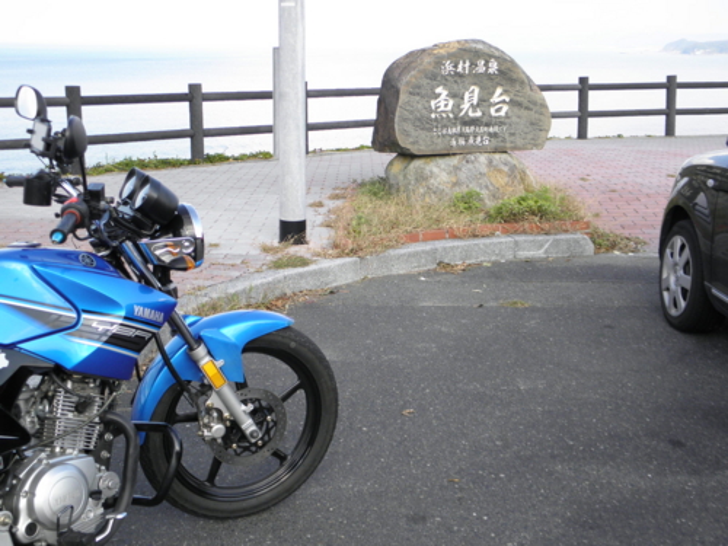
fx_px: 862
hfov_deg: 45.8
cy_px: 273
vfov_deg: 35.1
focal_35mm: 41
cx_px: 364
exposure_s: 1/200
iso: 100
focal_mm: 7.5
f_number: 3.8
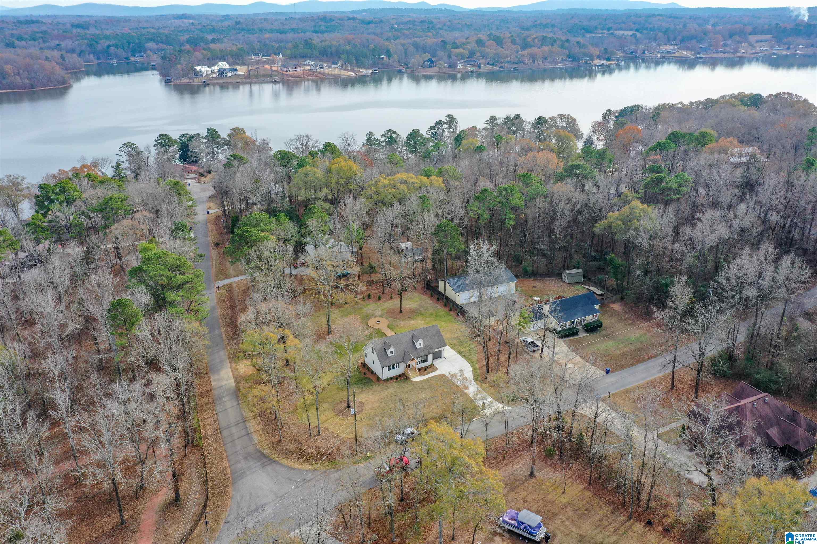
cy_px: 272
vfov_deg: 46.4
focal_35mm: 28
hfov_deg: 65.5
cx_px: 408
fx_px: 635
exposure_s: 1/160
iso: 100
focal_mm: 10.26
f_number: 5.6
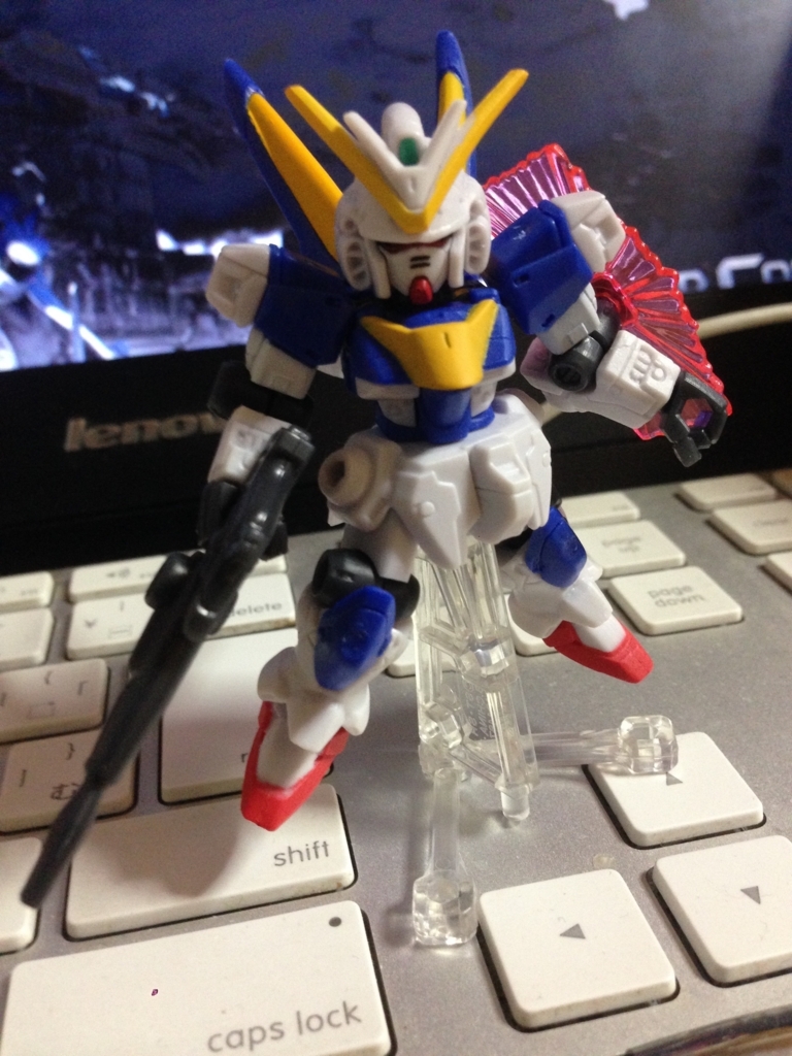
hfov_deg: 42.9
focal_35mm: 33
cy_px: 528
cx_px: 396
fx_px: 1007
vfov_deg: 55.4
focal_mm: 4.12
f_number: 2.4
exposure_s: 1/20
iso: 250
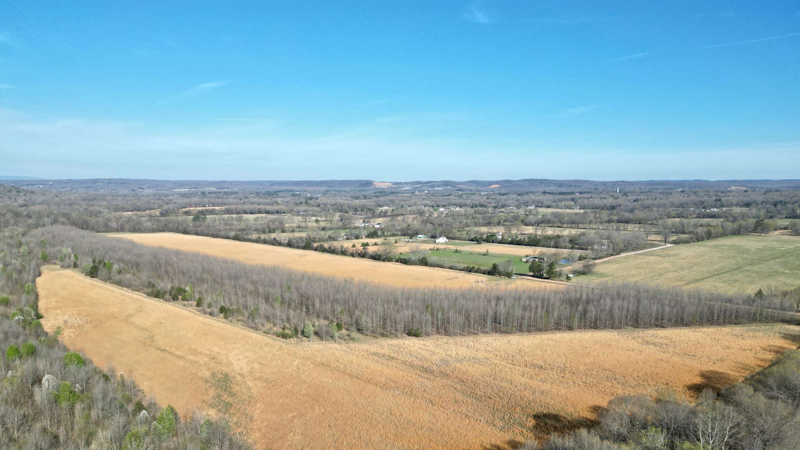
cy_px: 305
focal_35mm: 27
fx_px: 573
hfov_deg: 69.9
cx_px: 404
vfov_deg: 42.2
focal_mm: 6.72
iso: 110
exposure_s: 1/2500
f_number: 1.7
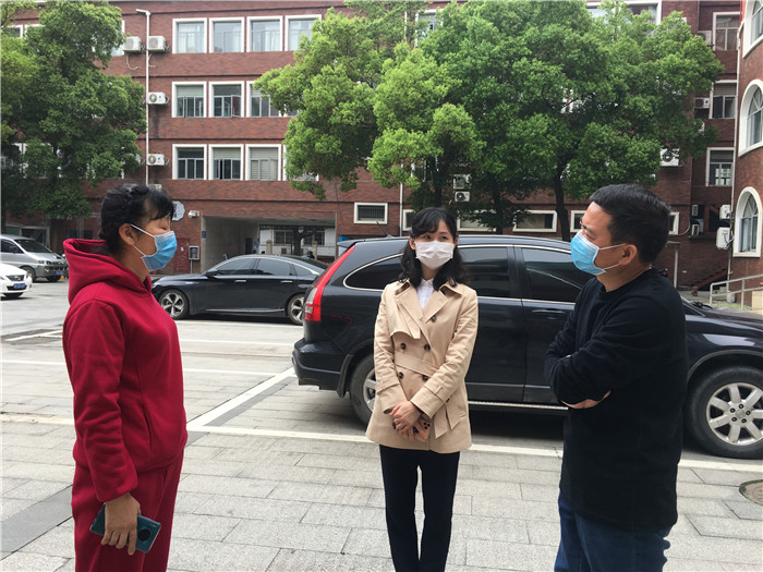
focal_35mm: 29
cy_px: 286
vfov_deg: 48.2
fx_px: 639
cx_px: 382
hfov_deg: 61.7
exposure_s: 1/100
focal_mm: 4.15
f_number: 2.2
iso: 25
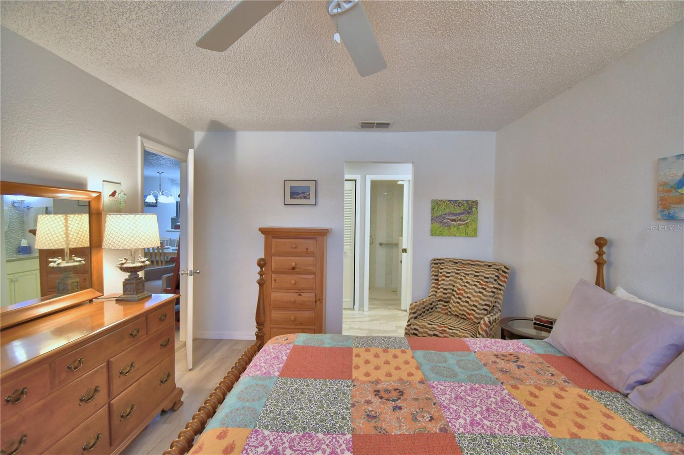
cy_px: 228
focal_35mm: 15
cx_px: 342
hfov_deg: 100.4
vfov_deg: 77.3
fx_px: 285
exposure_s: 1/60
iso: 400
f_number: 4.5
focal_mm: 10
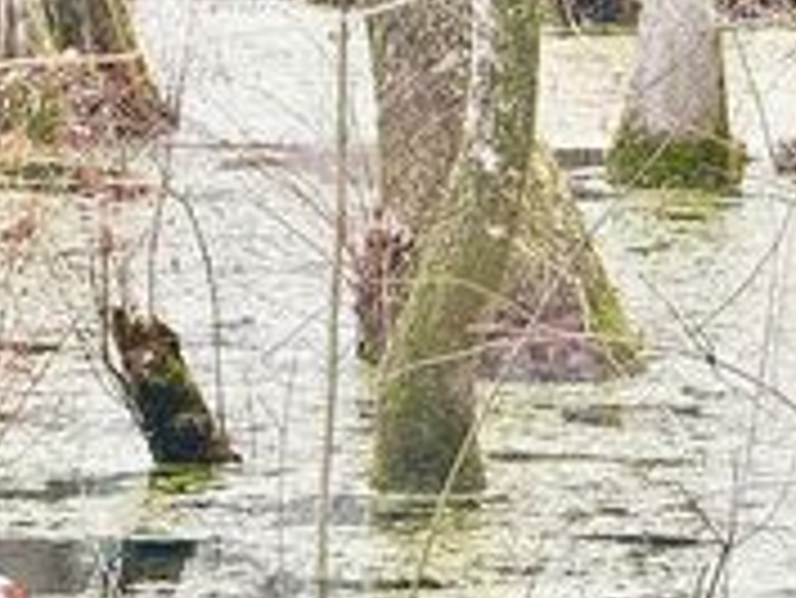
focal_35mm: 339
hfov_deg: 5.8
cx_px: 504
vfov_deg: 4.4
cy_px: 434
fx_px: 7801
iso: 64
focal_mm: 15.66
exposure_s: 1/99
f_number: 2.8
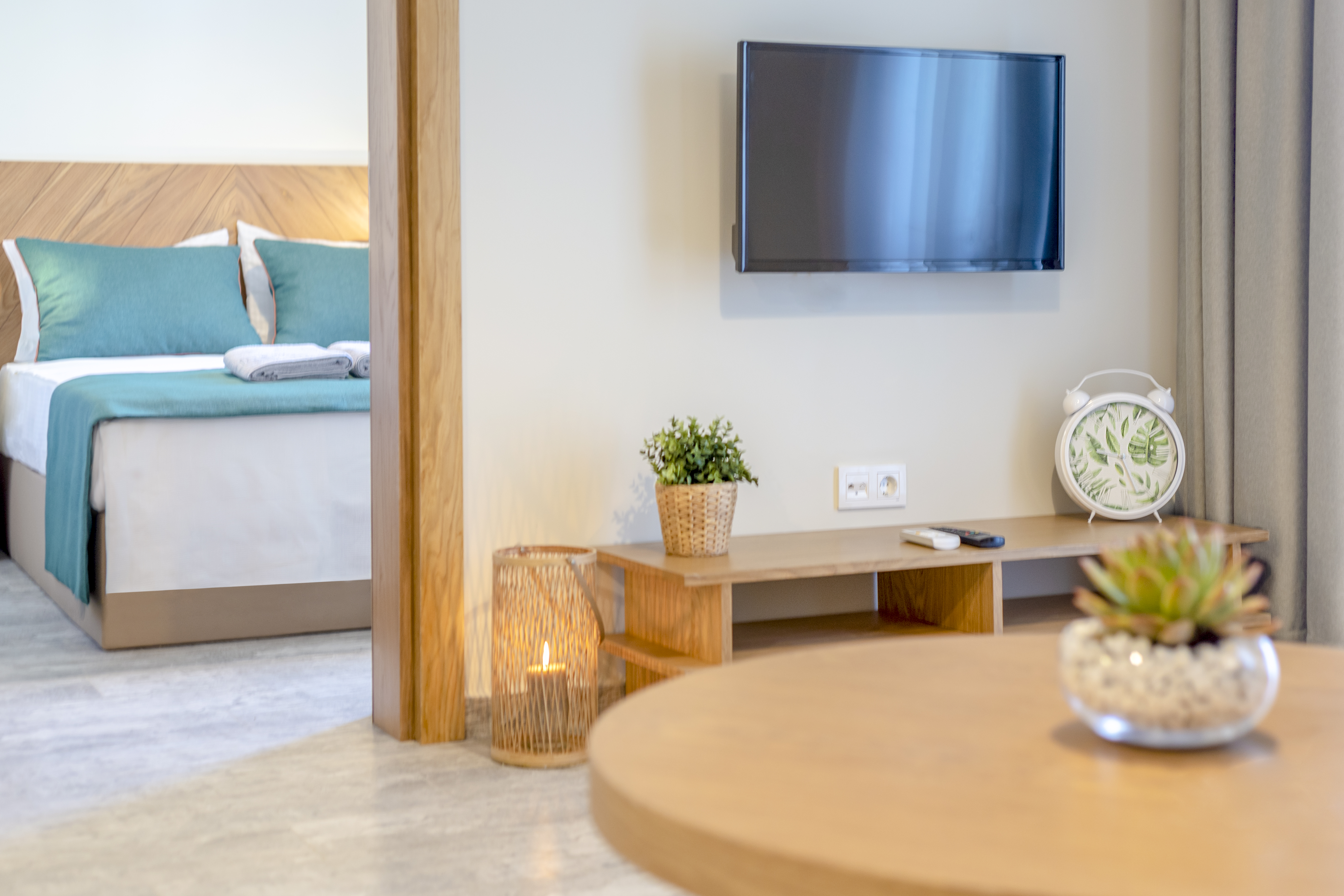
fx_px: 1904
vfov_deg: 26.5
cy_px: 452
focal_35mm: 51
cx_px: 680
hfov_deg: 38.9
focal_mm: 50
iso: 200
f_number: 2.8
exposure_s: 1/30
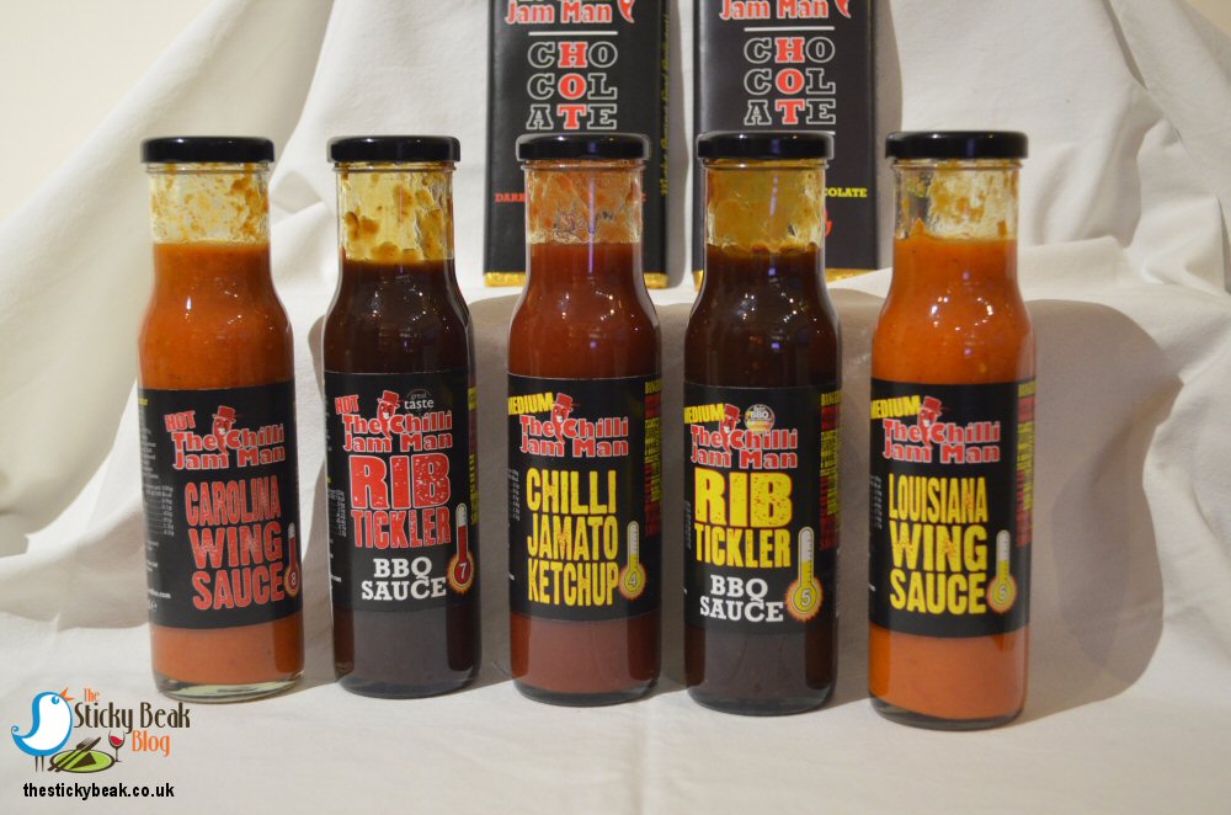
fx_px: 1740
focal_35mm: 51
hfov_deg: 39.0
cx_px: 616
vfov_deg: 26.4
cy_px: 408
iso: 2200
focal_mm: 34
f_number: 5
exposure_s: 1/30
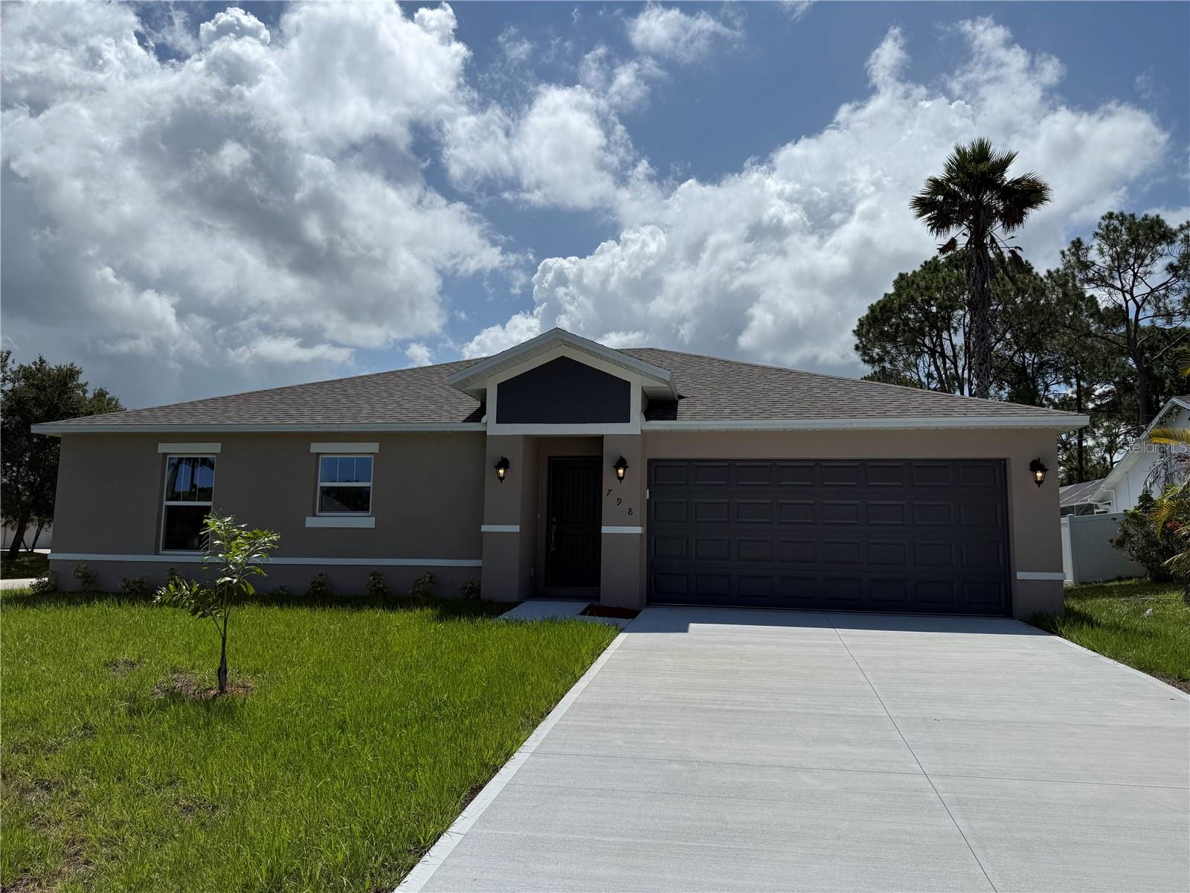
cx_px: 595
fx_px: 825
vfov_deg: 56.8
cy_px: 446
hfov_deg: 71.6
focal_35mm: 24
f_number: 1.78
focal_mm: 6.76
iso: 80
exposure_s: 1/14286
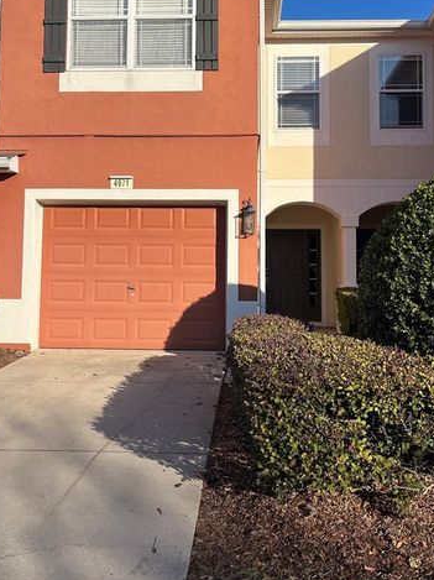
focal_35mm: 37
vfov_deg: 49.9
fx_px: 619
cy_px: 236
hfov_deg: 38.6
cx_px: 215
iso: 50
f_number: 1.6
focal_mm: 5.1
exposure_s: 1/3745
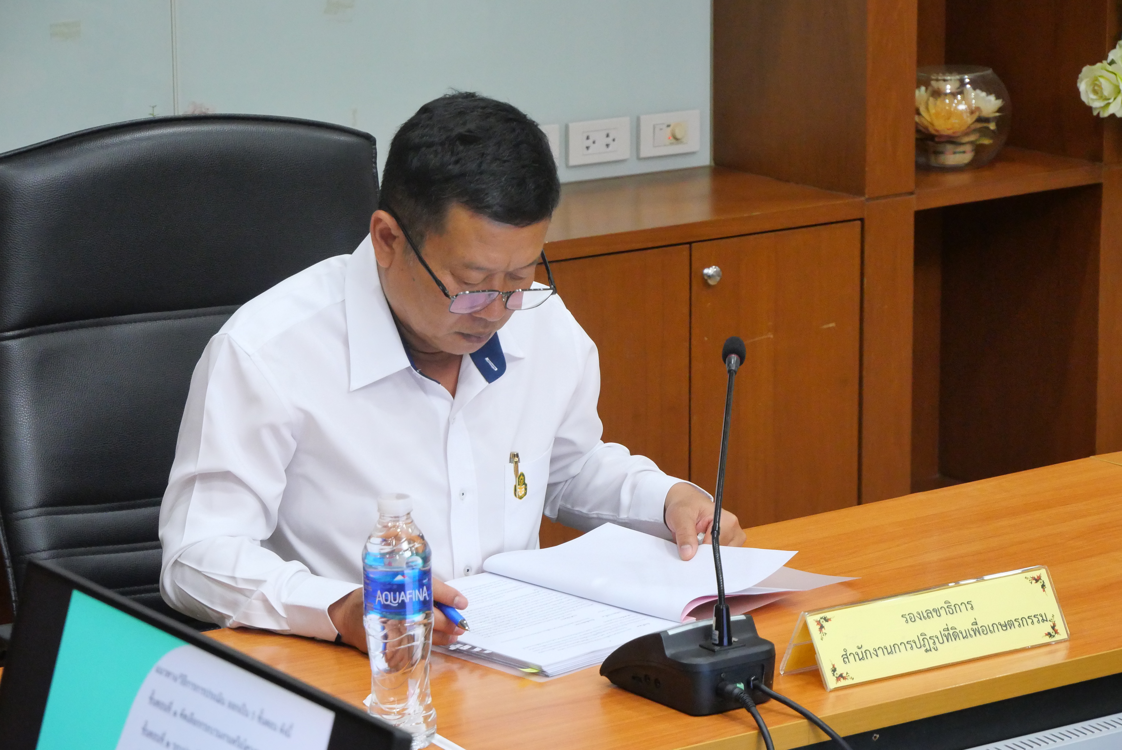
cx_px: 561
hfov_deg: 16.5
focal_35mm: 124
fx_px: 3867
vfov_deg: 11.1
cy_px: 375
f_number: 6.3
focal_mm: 60
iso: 3200
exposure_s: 1/40
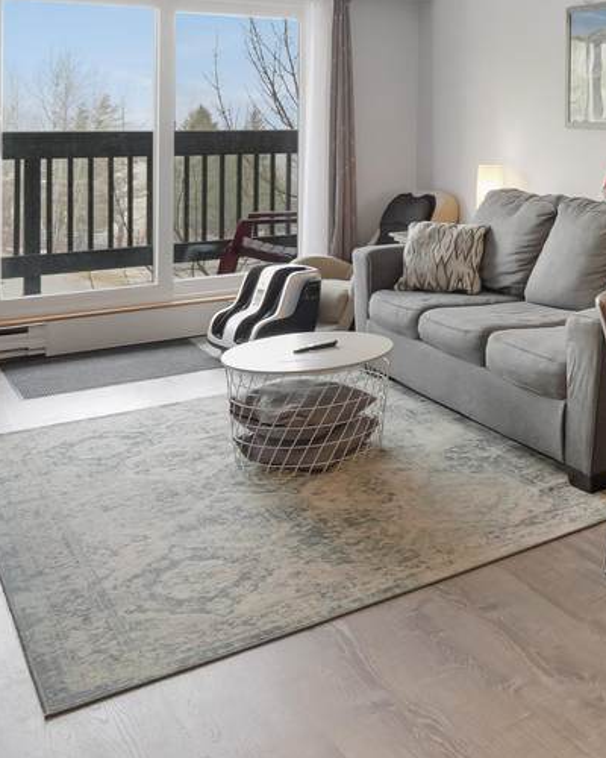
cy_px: 156
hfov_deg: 32.1
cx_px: 696
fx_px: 897
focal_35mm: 40
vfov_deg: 43.7
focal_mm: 8
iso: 1000
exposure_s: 1/60
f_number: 2.8
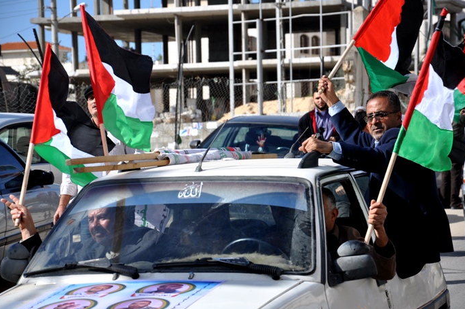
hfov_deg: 14.6
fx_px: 1819
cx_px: 234
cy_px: 154
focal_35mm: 141
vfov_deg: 9.7
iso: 200
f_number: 7.1
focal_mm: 92
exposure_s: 1/800
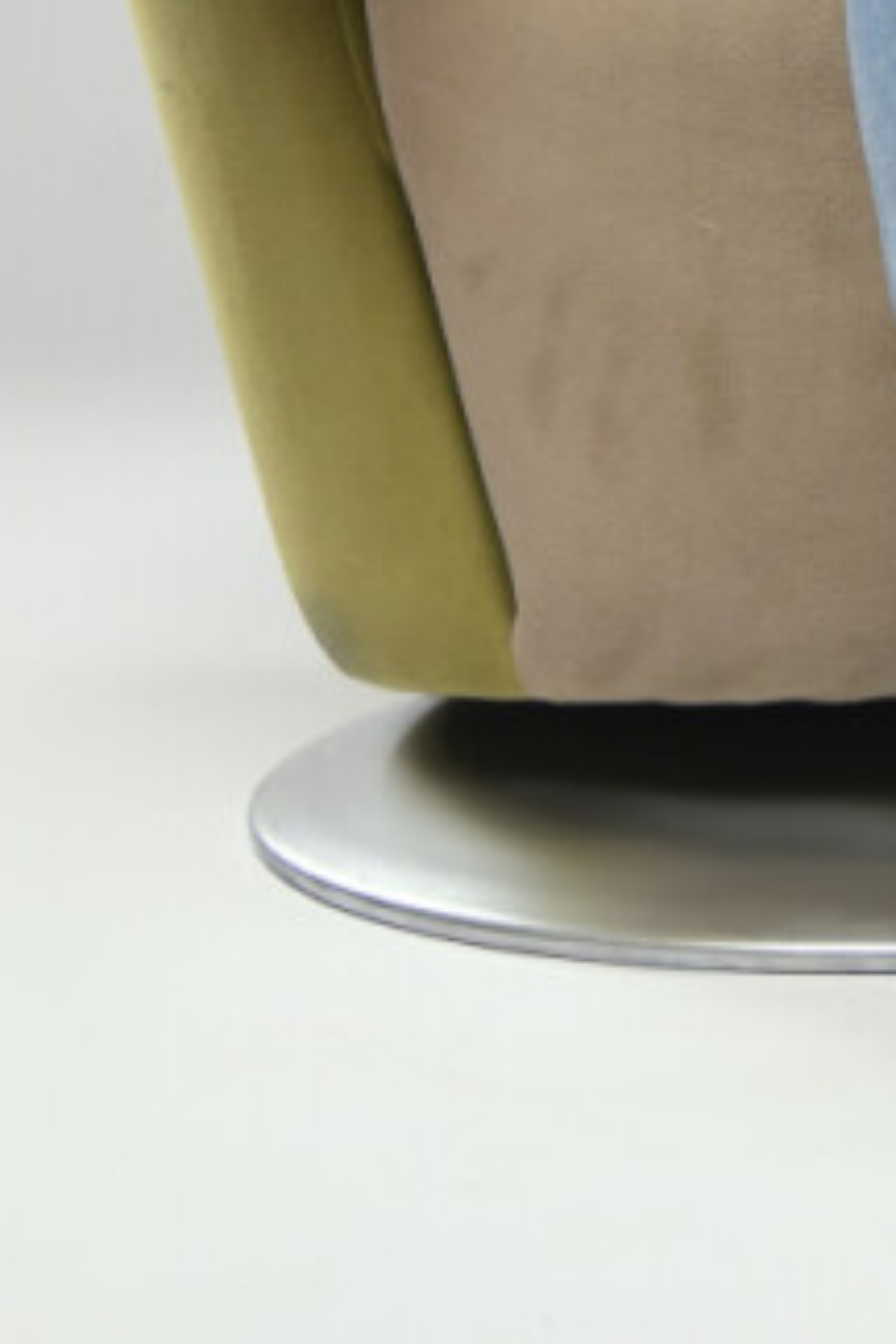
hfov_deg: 10.7
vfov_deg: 14.9
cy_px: -767
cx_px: 1012
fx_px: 4704
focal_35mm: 126
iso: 400
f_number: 5.6
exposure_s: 1/125
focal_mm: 34
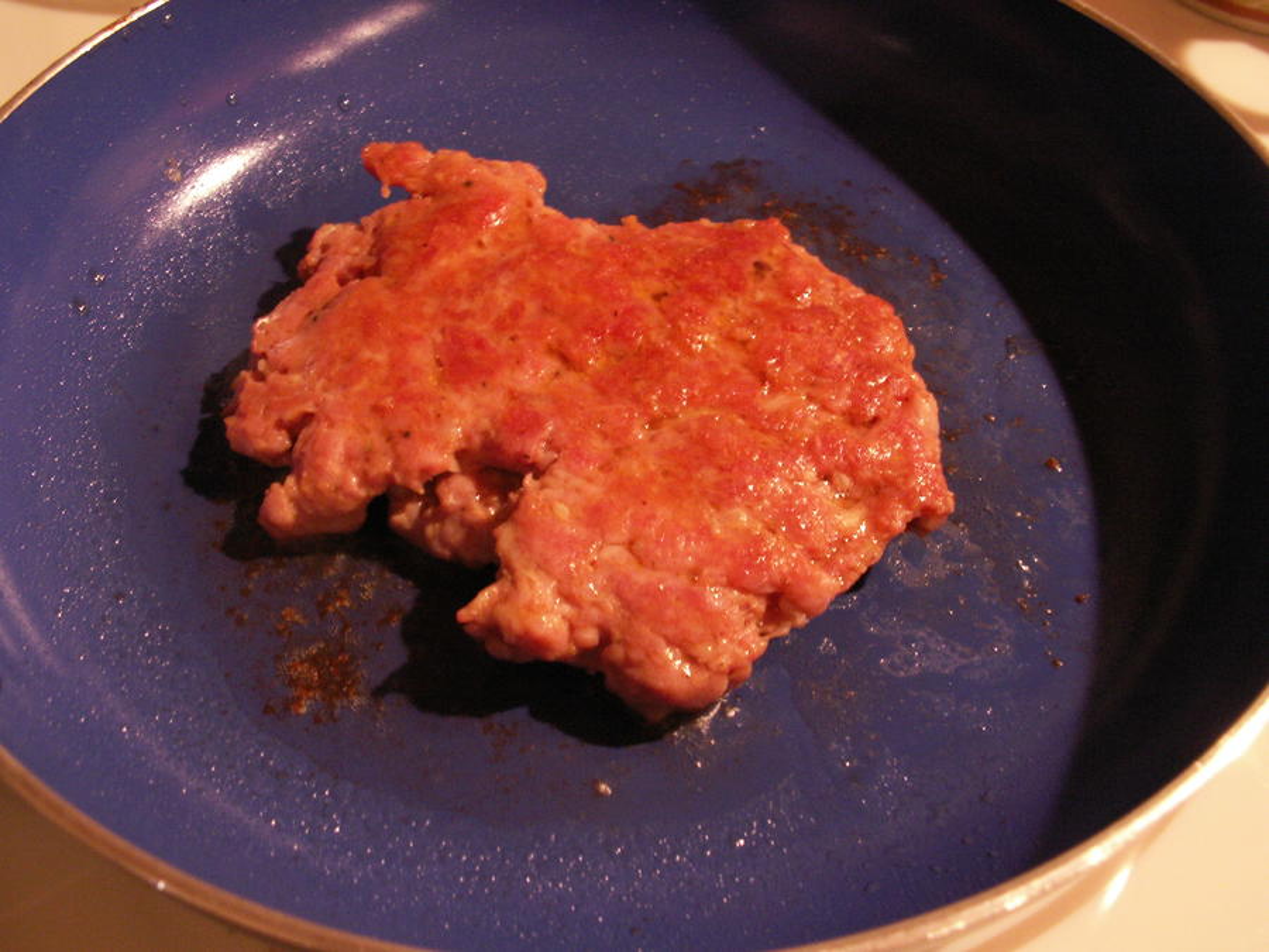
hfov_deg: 52.6
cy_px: 476
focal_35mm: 35
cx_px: 634
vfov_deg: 40.7
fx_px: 1283
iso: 160
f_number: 2.8
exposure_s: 1/3
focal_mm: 5.86
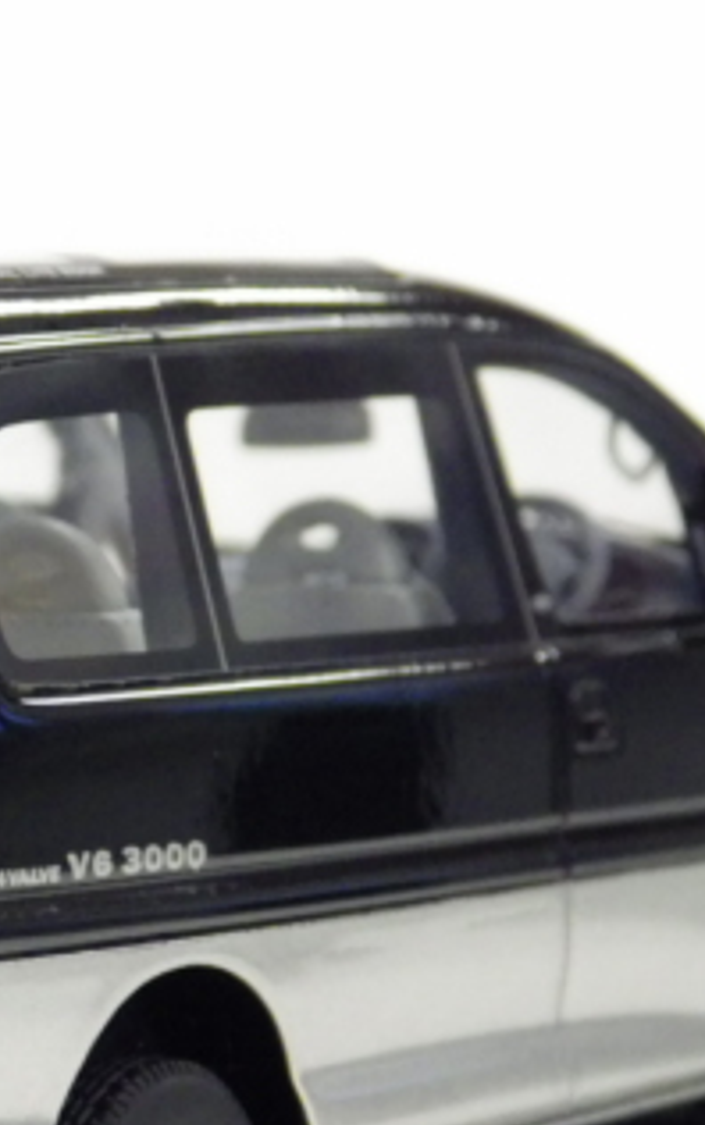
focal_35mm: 221
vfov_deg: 9.5
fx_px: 6782
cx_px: 28
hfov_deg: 5.9
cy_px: 819
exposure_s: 1/45
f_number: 4.6
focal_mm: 18.4
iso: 800
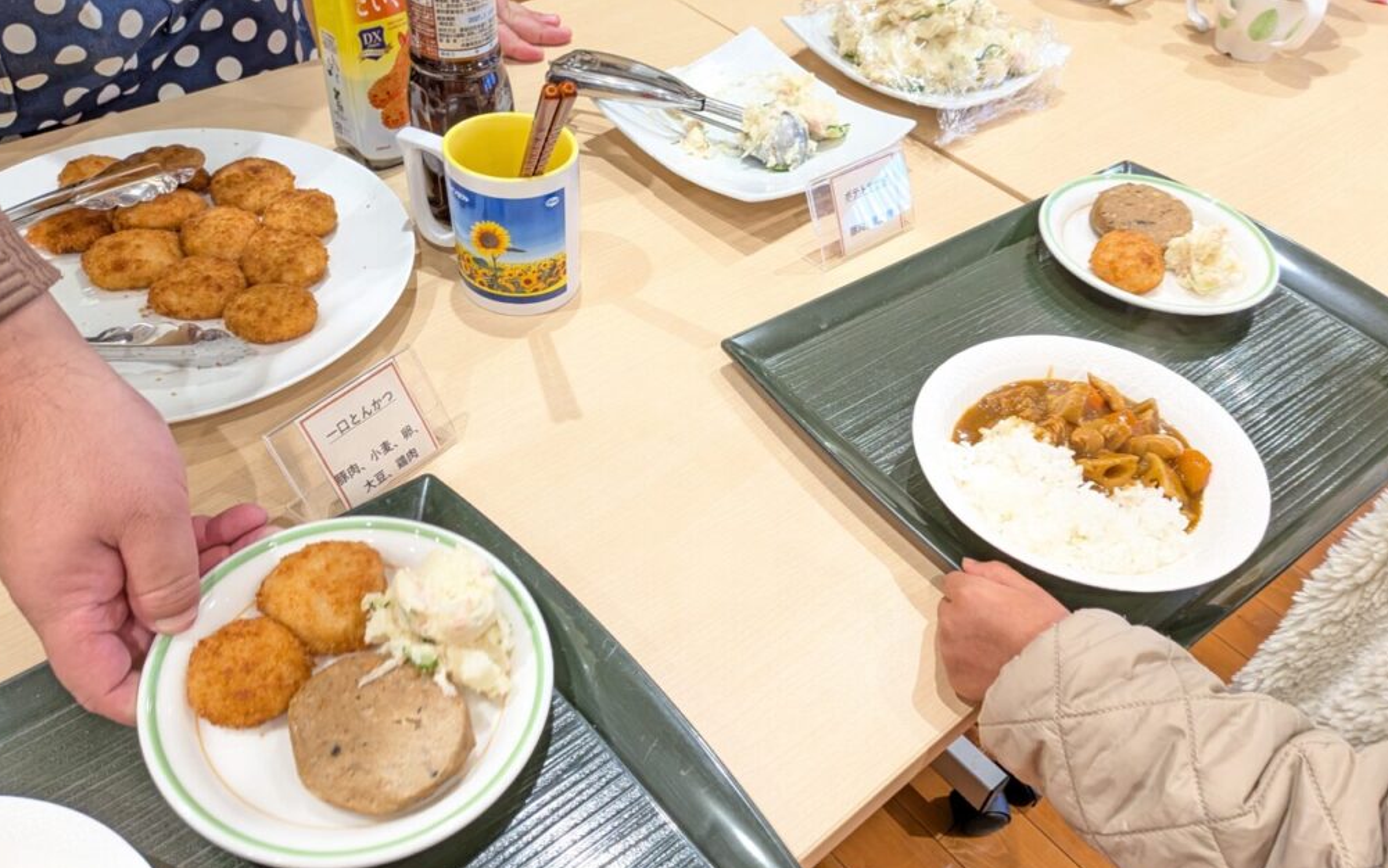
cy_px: 486
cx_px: 688
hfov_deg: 70.4
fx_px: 984
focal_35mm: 26
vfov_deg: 47.5
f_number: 1.7
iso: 132
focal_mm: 4.53
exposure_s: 1/50
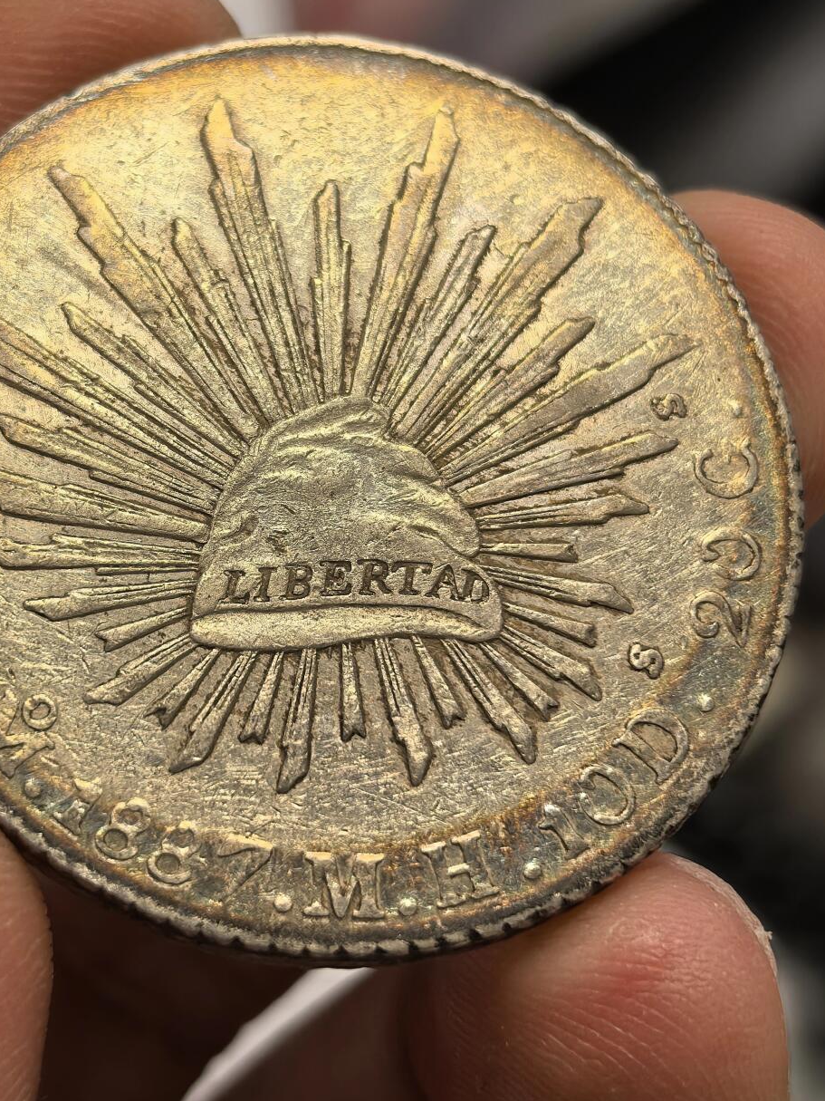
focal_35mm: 80
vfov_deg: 24.4
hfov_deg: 18.4
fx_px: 2543
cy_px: 504
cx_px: 304
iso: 80
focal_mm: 6.98
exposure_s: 1/100
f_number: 2
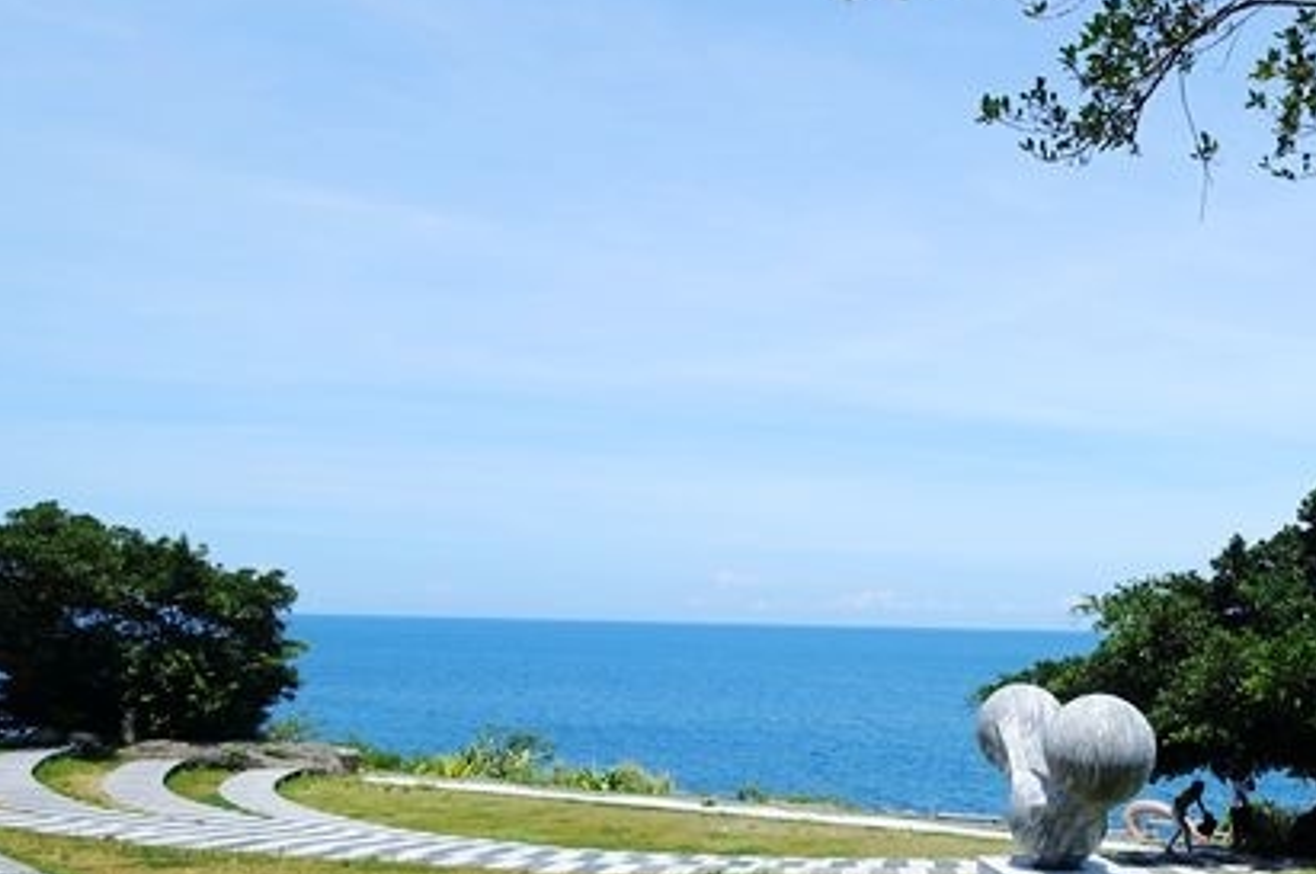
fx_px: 1387
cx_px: 1031
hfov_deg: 48.2
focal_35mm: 38
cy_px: 463
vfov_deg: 35.0
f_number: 4
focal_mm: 8.8
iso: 125
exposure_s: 1/125
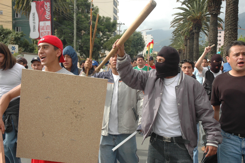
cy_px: 82
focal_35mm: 40
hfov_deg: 48.0
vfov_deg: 32.9
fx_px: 275
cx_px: 122
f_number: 5.6
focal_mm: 27
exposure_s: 1/400
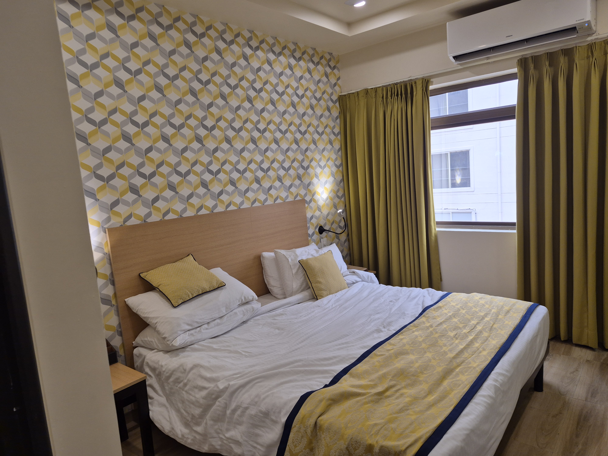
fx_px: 404
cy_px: 228
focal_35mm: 23
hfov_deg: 73.9
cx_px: 304
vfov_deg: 58.9
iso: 64
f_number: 1.8
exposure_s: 1/100
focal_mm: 5.4
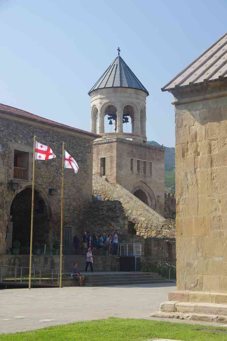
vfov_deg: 28.1
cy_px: 170
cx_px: 114
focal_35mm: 72
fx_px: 681
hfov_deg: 18.9
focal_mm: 47.5
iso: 200
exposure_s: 1/80
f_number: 9
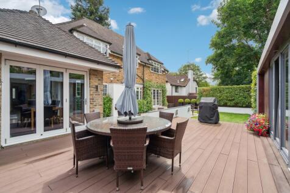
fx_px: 129
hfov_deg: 96.8
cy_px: 96
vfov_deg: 73.7
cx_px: 145
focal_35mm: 16
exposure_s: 1/640
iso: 640
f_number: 5.6
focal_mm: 16
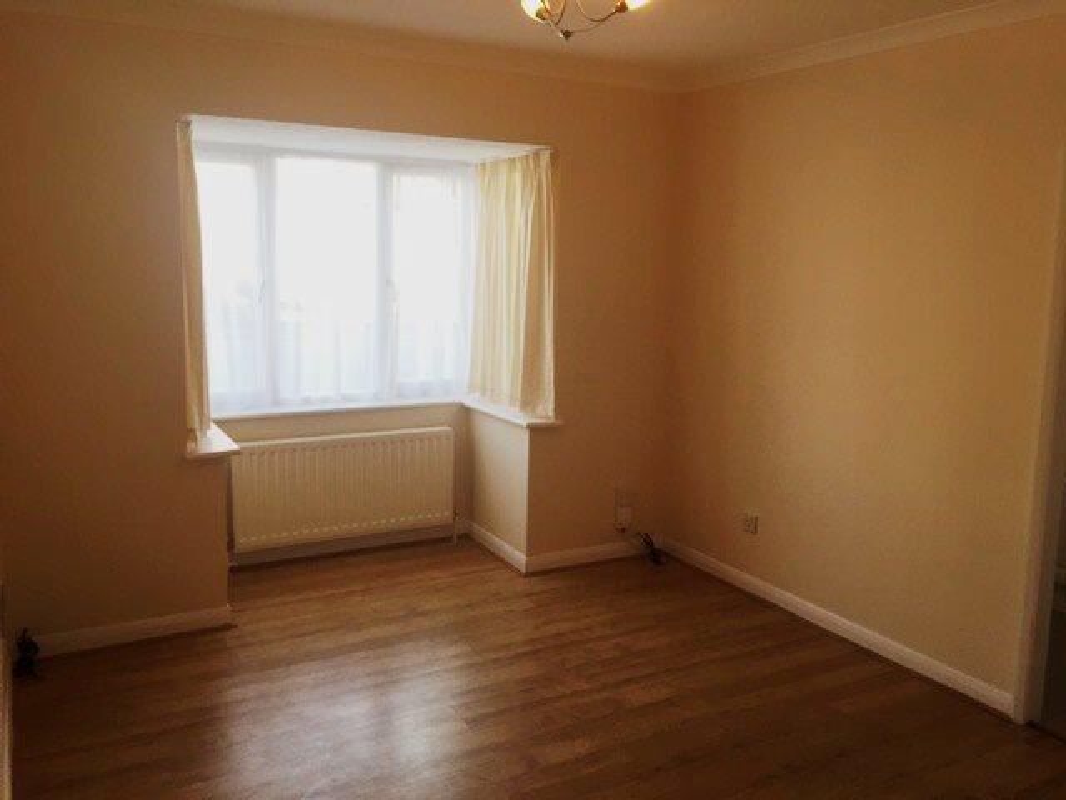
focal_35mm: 29
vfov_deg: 48.2
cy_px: 400
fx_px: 893
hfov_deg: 61.7
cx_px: 533
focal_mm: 4.15
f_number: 2.2
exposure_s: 1/50
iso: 32
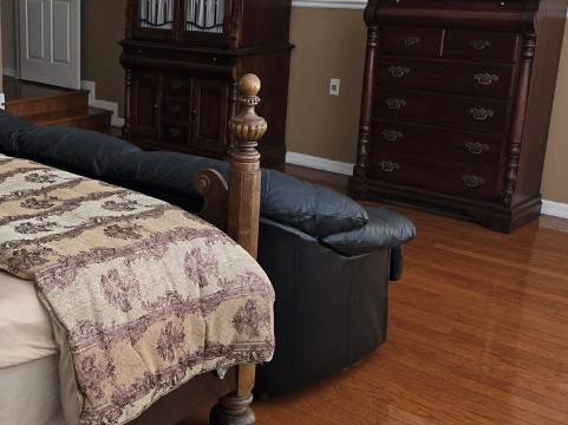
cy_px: 172
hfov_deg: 37.1
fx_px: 803
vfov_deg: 29.6
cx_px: 85
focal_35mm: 49
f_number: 1.8
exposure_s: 1/24
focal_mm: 5.4
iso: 100
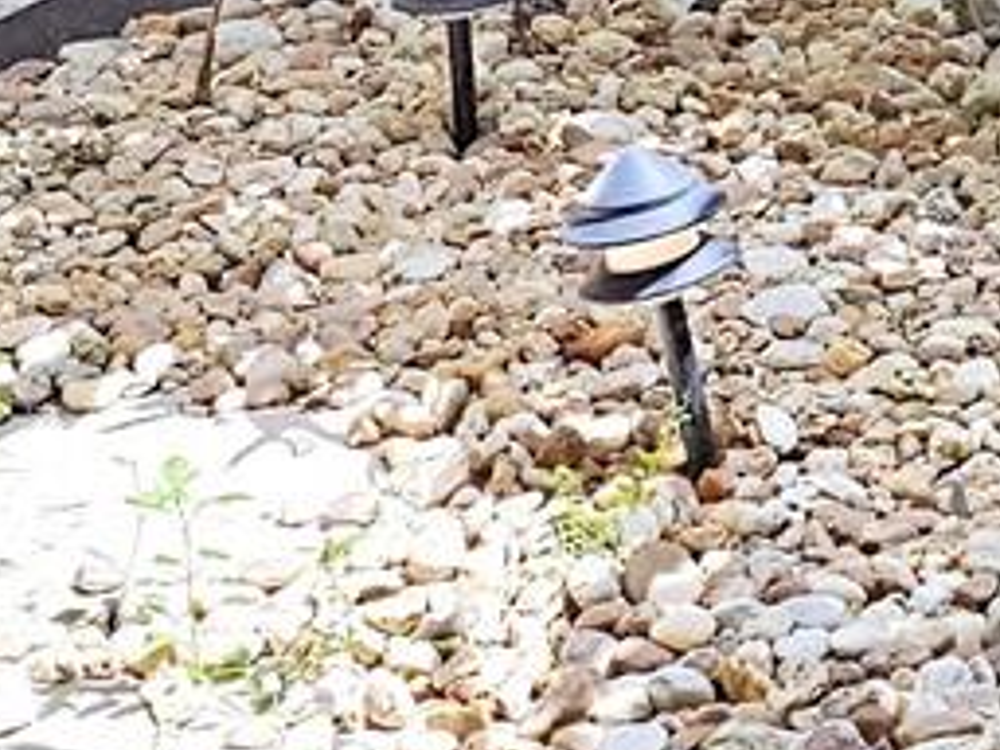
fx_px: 4160
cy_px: -414
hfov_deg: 12.9
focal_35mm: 144
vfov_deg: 9.9
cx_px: 1531
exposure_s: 1/294
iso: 100
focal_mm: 6.3
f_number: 1.7
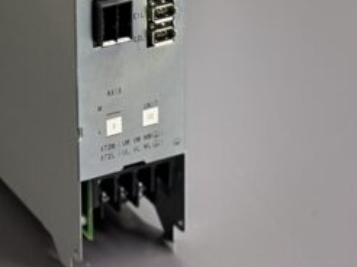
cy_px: -106
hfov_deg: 13.0
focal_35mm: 150
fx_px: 1545
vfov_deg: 9.6
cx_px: -23
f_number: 1.78
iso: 250
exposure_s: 1/33
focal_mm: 6.76
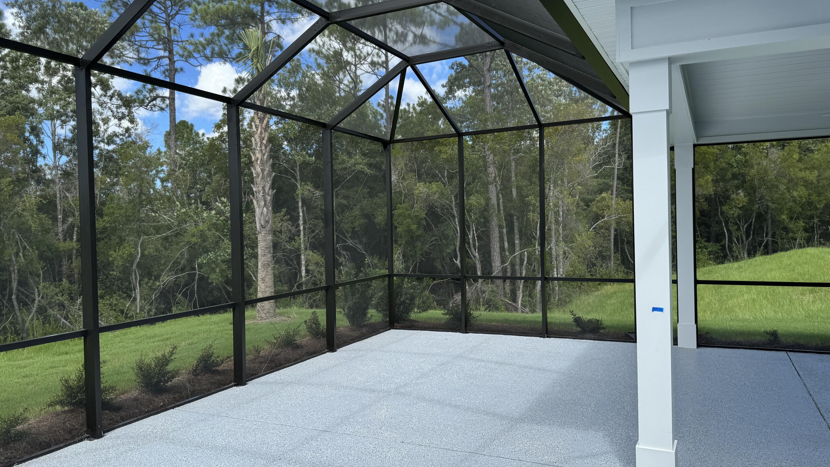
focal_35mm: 27
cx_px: 414
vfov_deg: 42.9
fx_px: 594
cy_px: 226
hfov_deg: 69.9
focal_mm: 6.76
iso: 80
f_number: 1.78
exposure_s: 1/1339
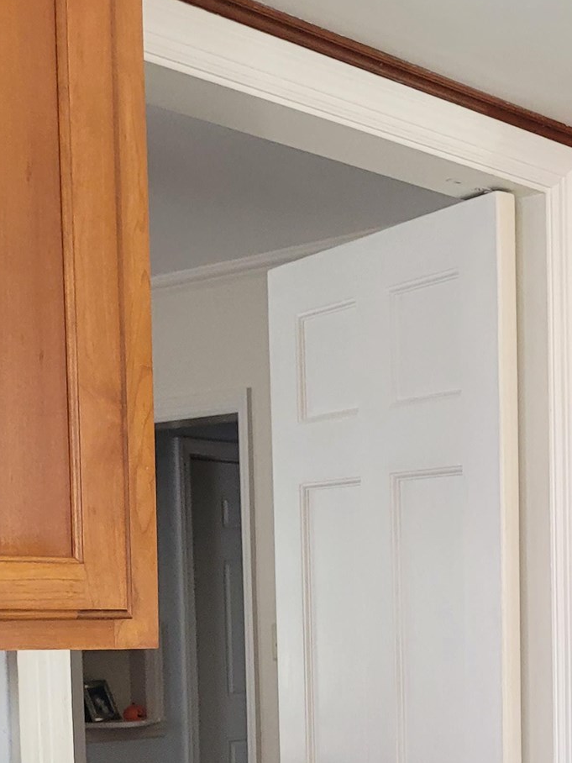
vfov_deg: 28.2
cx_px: 718
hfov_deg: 20.5
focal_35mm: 66
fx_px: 1454
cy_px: 692
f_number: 1.8
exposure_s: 1/120
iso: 160
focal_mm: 5.4
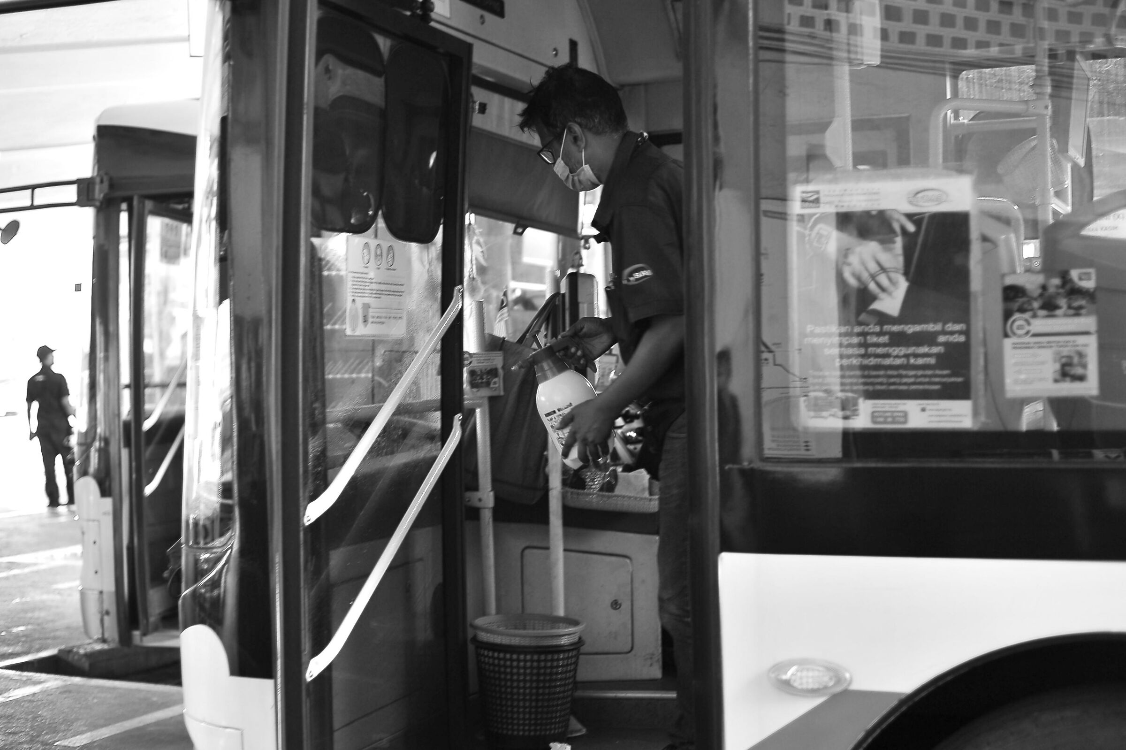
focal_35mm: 50
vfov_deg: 27.0
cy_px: 375
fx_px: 1563
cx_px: 563
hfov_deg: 39.6
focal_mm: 50
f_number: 2.8
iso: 200
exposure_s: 1/45
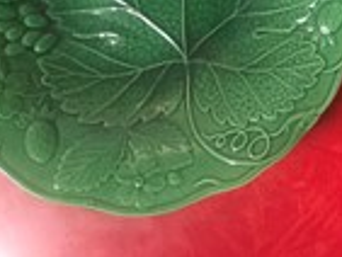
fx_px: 811
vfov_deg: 16.7
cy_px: -104
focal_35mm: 82
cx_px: 376
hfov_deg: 22.5
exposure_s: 1/25
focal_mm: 4.15
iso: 200
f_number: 2.2
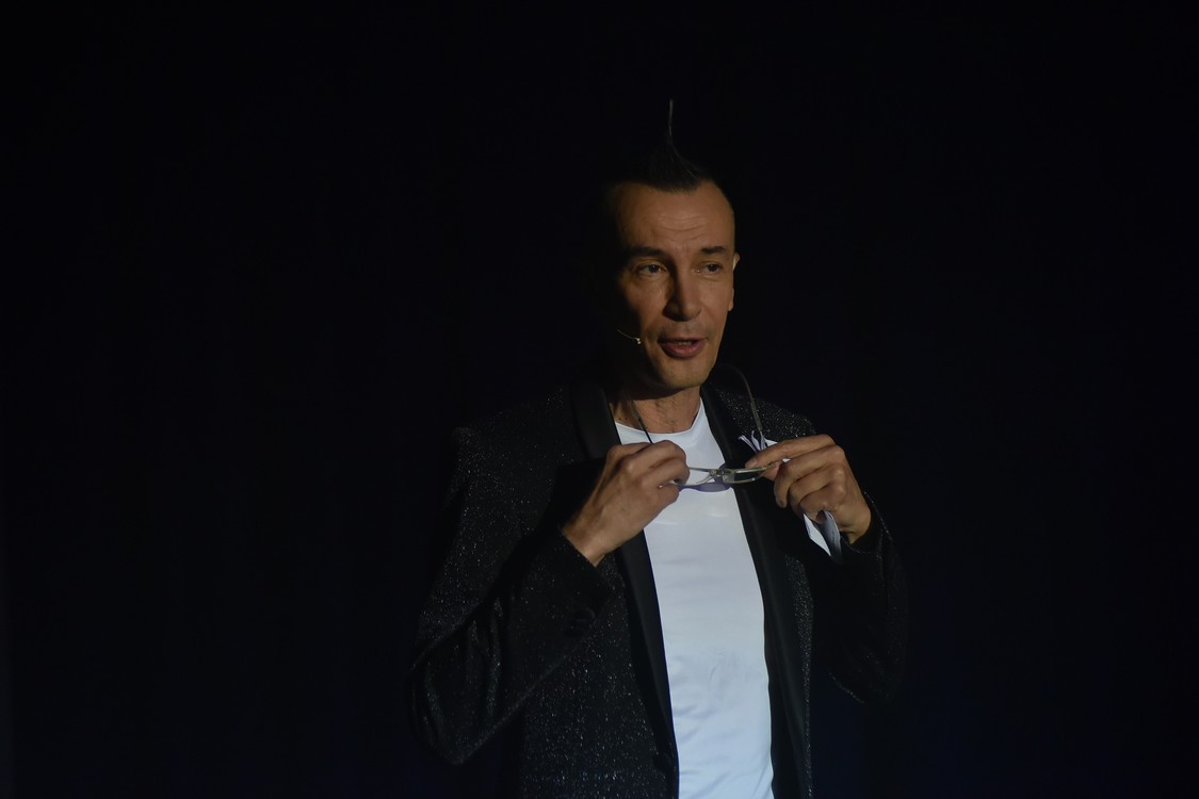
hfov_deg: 14.2
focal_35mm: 145
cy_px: 400
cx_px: 600
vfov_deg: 9.5
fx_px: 4829
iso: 2000
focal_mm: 145
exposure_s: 1/250
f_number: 3.2
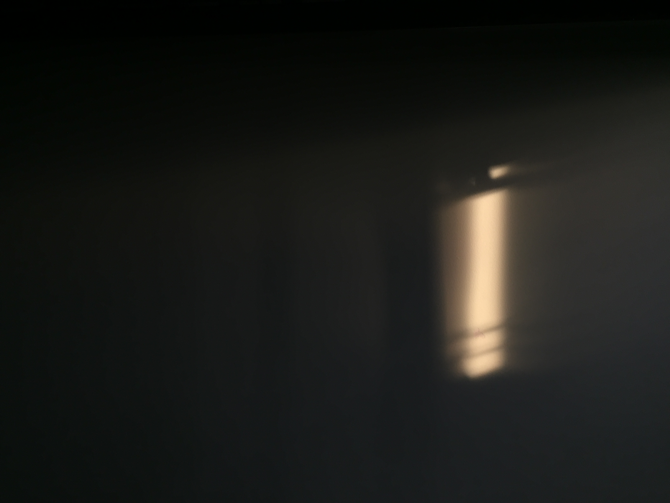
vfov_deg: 48.2
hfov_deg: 61.7
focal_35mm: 29
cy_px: 252
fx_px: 561
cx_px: 335
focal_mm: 4.15
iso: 32
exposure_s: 1/33
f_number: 2.2
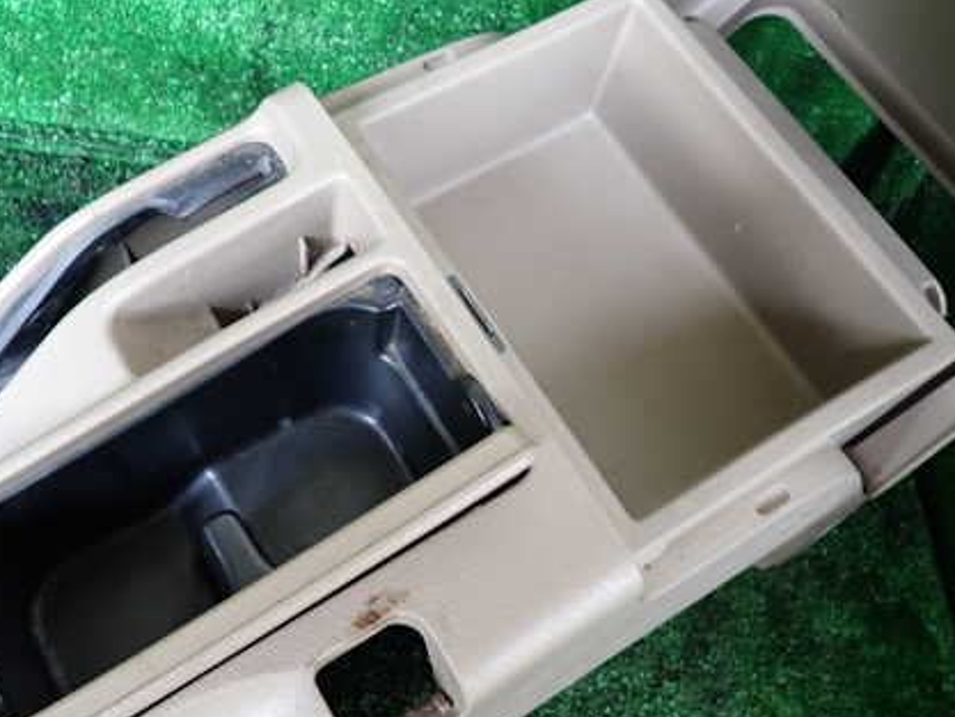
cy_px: 364
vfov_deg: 39.7
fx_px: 993
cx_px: 378
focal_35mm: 36
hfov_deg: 51.0
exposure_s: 1/30
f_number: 2
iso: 250
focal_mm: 4.5
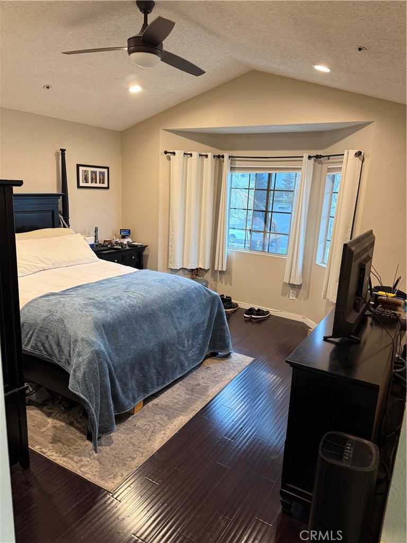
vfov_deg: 71.6
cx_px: 204
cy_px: 272
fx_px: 376
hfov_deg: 56.8
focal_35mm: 24
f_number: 1.78
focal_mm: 6.76
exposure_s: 1/60
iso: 320
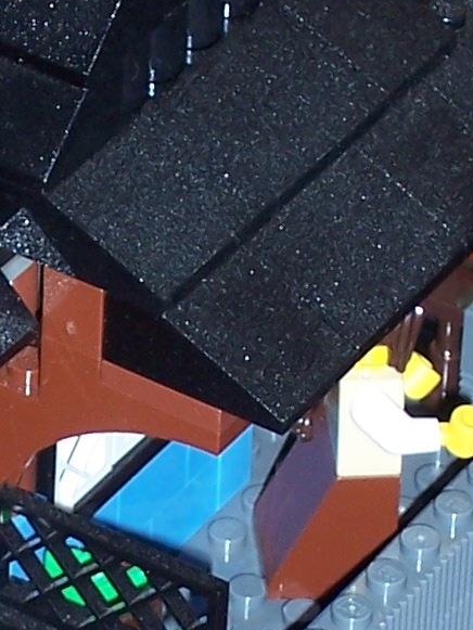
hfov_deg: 4.6
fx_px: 5919
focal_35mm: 325
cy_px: 681
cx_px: -122
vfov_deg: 6.1
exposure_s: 1/90
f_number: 4.1
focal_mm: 13.5
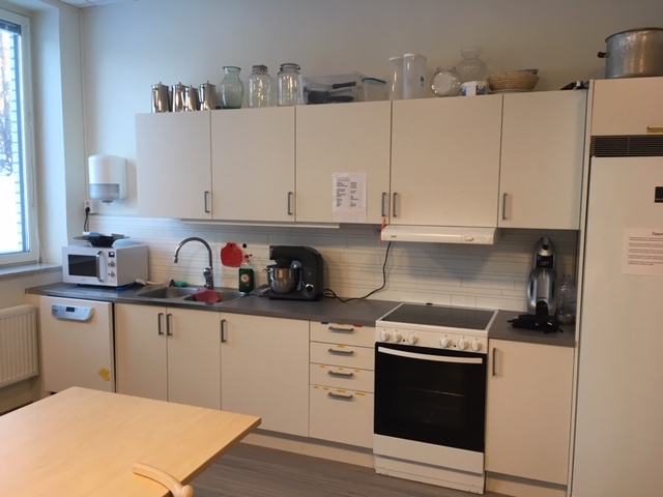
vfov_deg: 48.2
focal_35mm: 29
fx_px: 555
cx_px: 332
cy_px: 248
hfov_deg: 61.7
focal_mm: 4.15
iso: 80
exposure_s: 1/33
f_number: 2.2
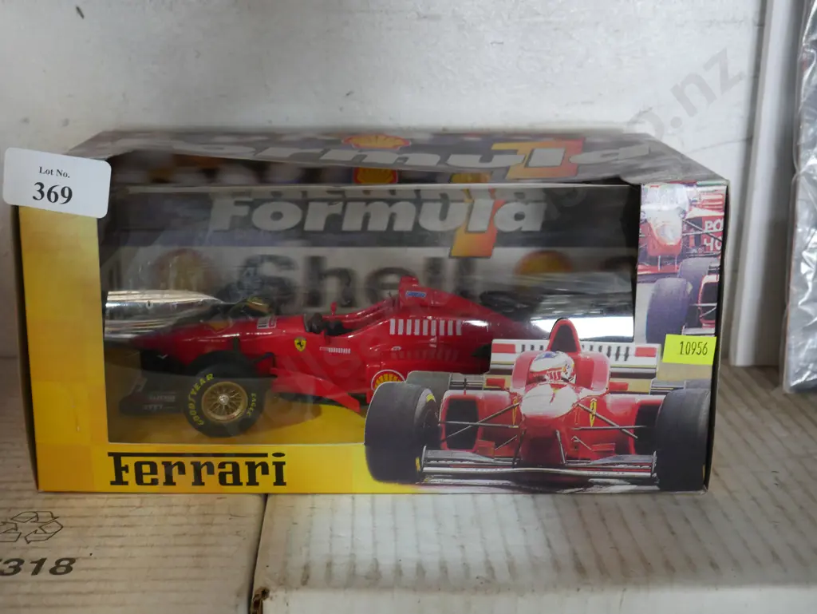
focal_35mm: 46
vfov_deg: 31.5
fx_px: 1086
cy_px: 307
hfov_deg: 41.2
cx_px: 408
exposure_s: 1/60
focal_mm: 23
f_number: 5.1
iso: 2000
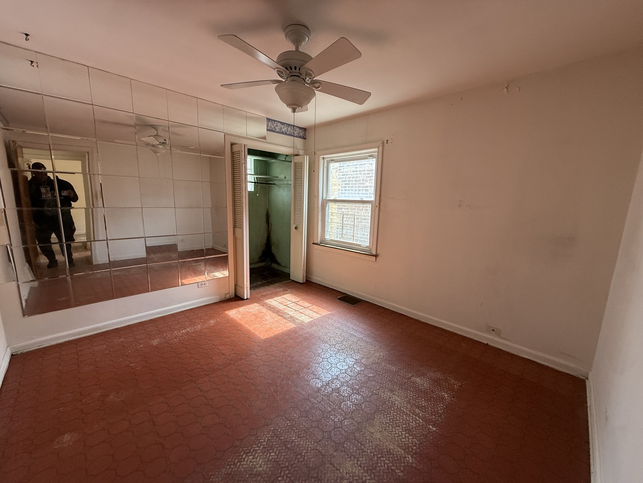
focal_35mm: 14
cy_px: 242
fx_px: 260
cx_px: 322
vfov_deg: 85.7
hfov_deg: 102.1
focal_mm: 2.22
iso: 160
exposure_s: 1/99
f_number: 2.2
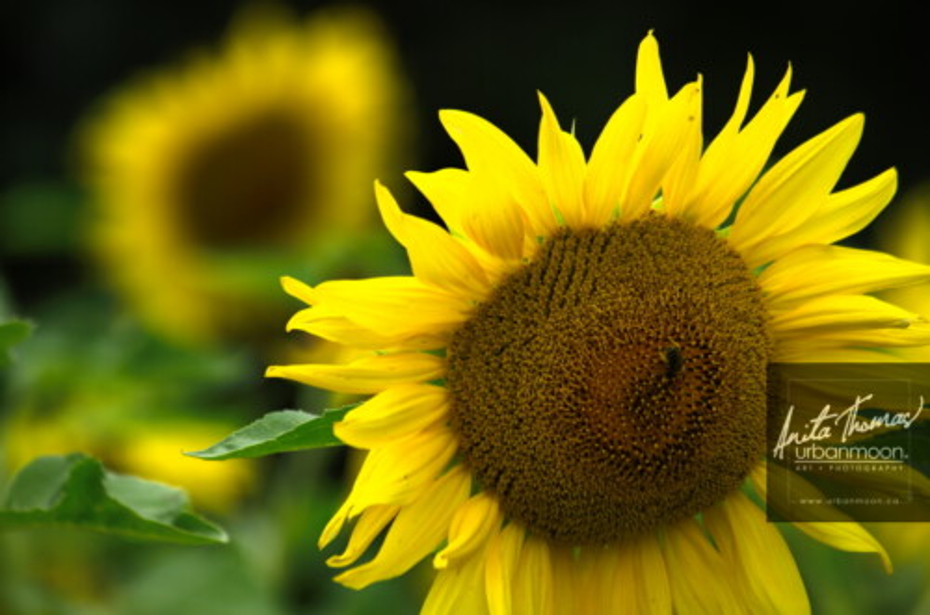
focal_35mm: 360
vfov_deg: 3.8
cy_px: 308
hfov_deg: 5.7
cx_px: 465
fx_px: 9279
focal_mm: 240
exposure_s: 1/320
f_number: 7.1
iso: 200
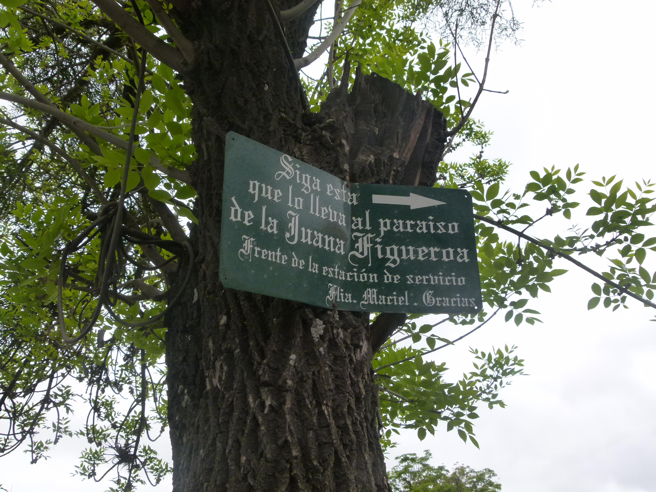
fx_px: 663
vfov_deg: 40.7
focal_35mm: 35
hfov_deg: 52.6
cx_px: 328
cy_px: 246
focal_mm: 6.3
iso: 160
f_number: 4
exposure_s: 1/100
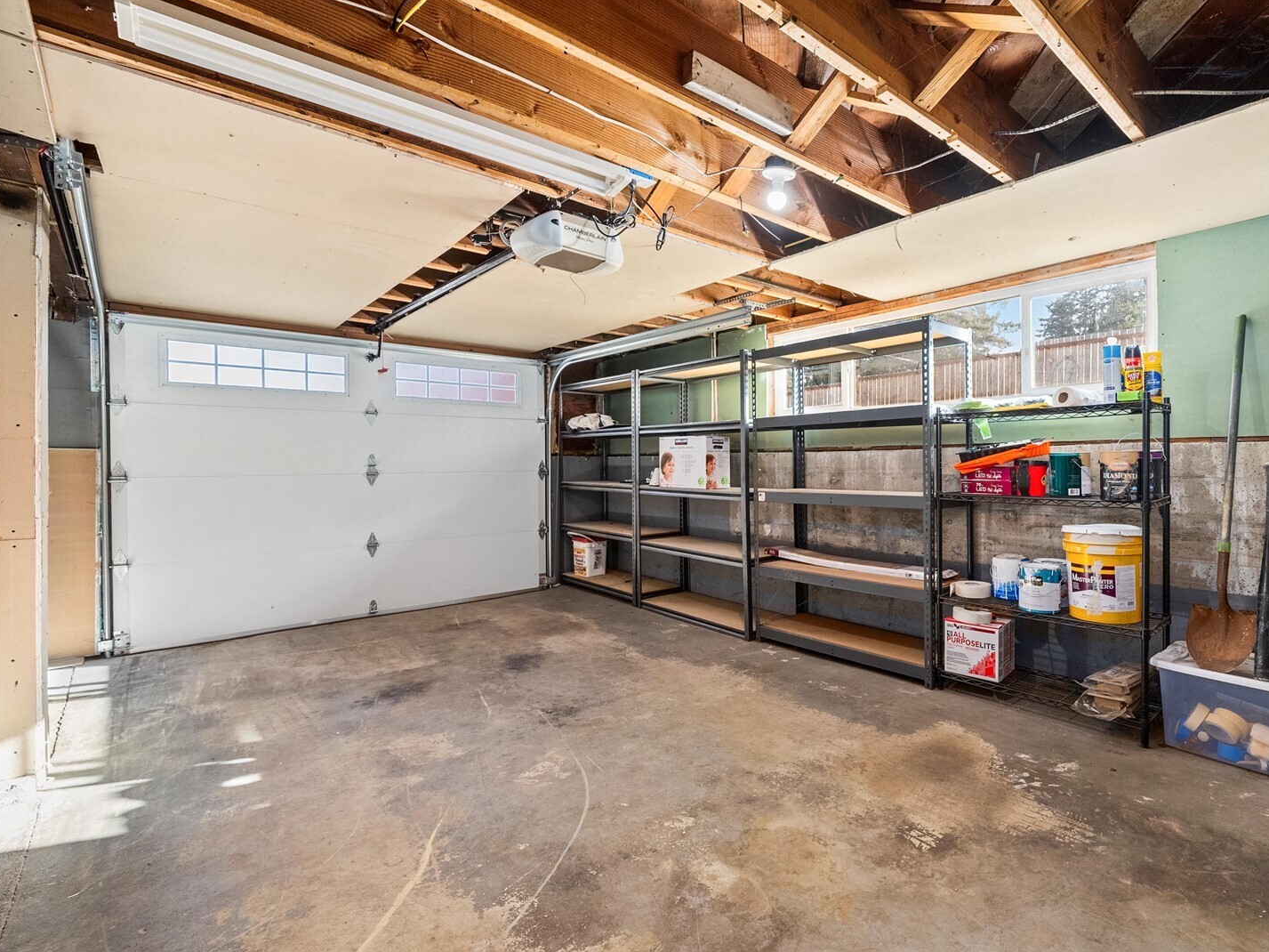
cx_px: 747
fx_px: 587
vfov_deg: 78.1
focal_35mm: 16
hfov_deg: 93.5
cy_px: 488
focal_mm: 14
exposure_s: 1/60
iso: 125
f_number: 7.1
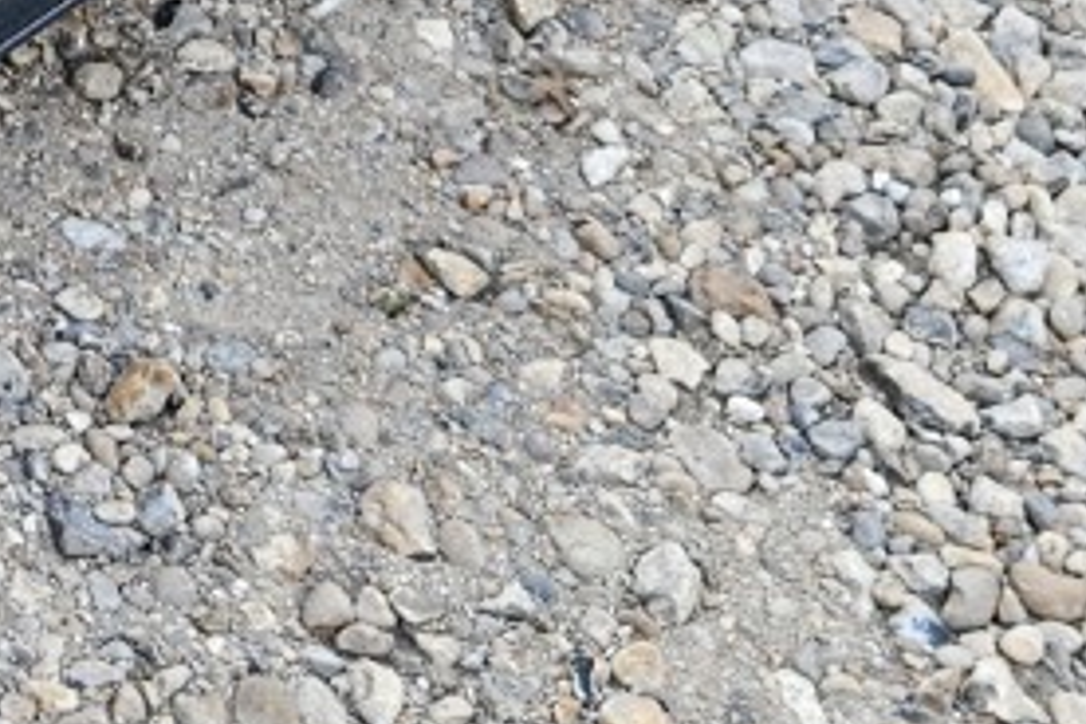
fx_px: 3771
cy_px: -563
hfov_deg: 15.3
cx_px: -456
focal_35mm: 125
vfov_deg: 10.4
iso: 80
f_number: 1.8
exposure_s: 1/180
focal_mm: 5.4
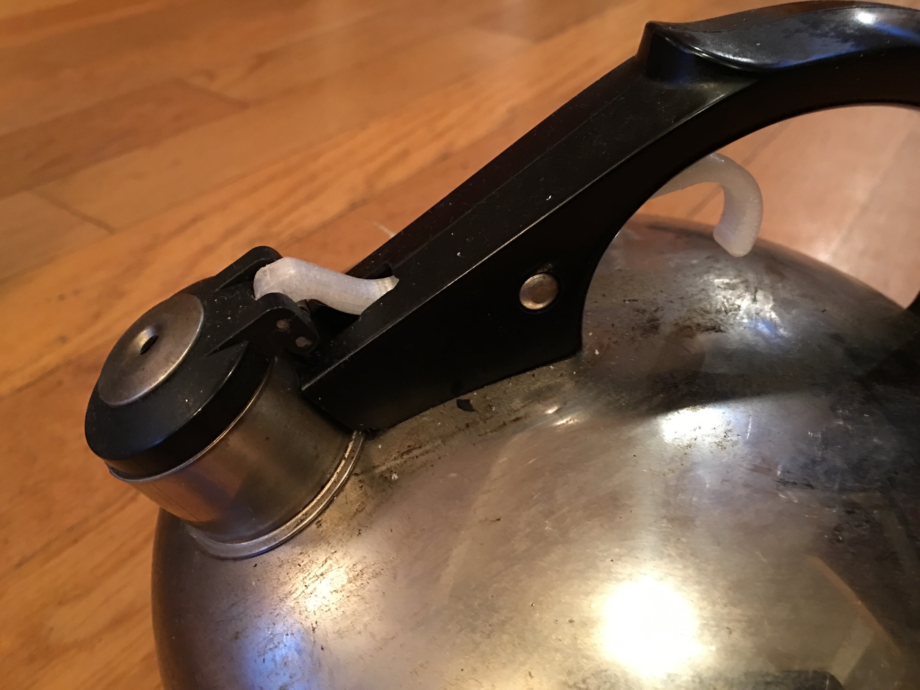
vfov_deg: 48.2
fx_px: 771
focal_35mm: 29
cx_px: 460
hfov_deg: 61.7
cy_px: 345
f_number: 2.2
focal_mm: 4.15
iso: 80
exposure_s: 1/4
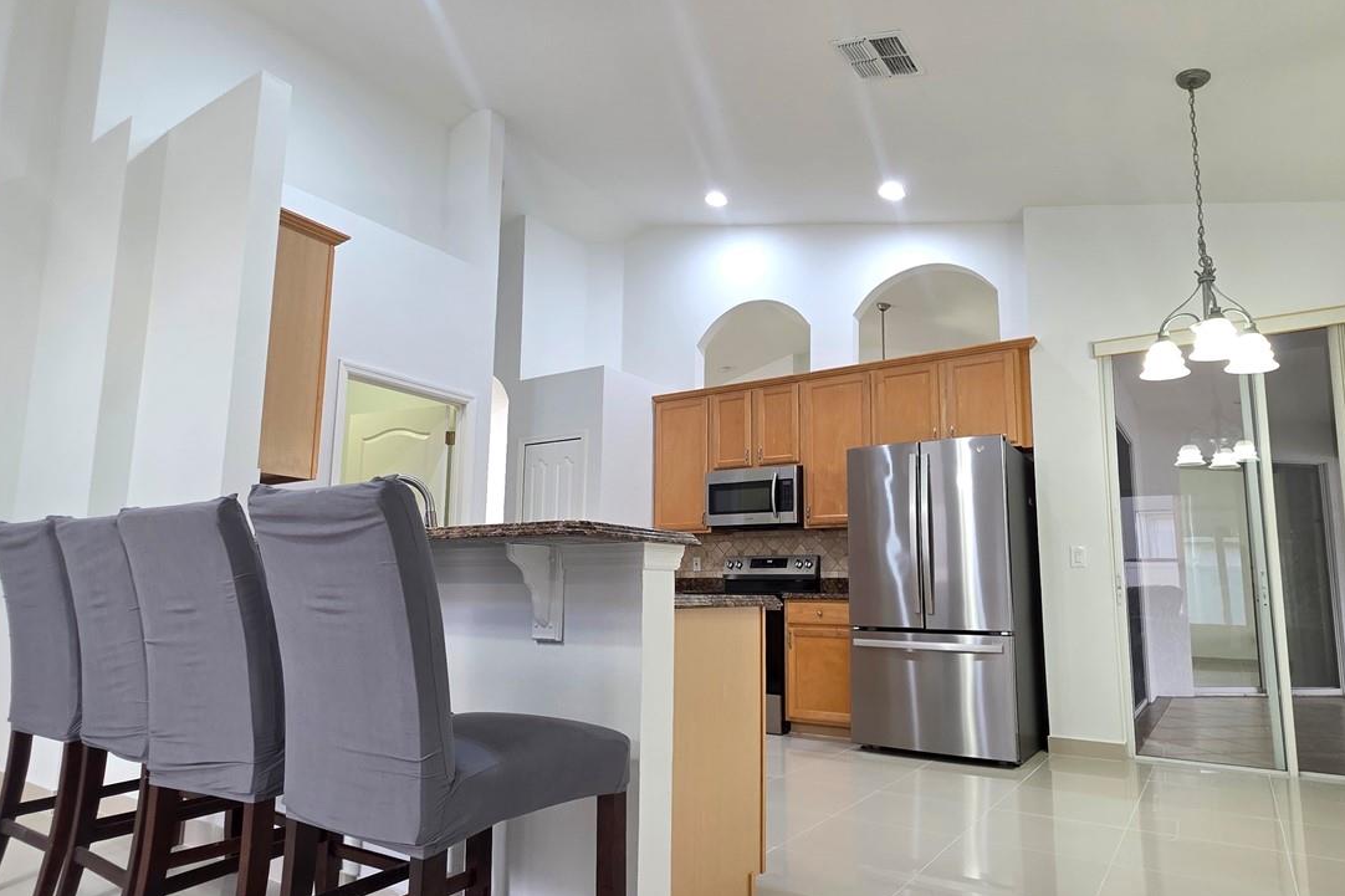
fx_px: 747
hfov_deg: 84.0
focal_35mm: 20
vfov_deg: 61.7
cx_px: 684
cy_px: 503
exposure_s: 1/60
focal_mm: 2.2
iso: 160
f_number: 1.9
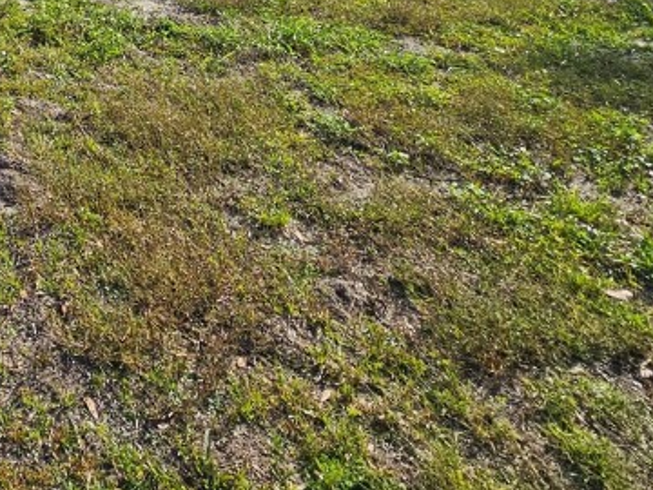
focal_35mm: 37
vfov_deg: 29.6
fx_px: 698
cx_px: -143
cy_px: -174
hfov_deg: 37.2
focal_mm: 2.2
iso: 50
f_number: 2.2
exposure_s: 1/2302
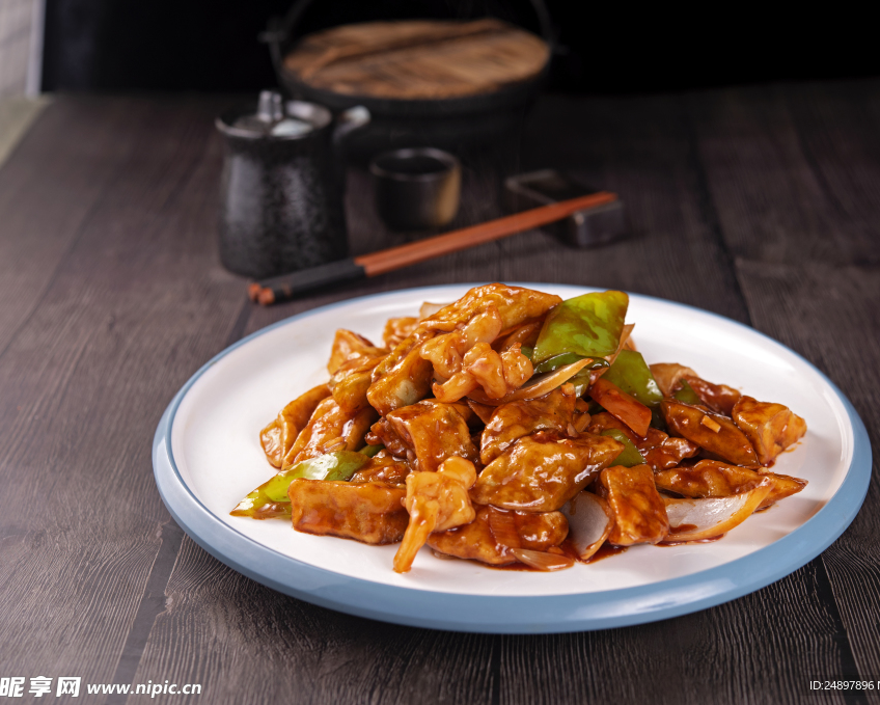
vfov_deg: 22.5
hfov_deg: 27.9
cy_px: 351
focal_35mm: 68
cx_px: 514
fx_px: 1772
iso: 100
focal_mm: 60
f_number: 5
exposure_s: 1/125
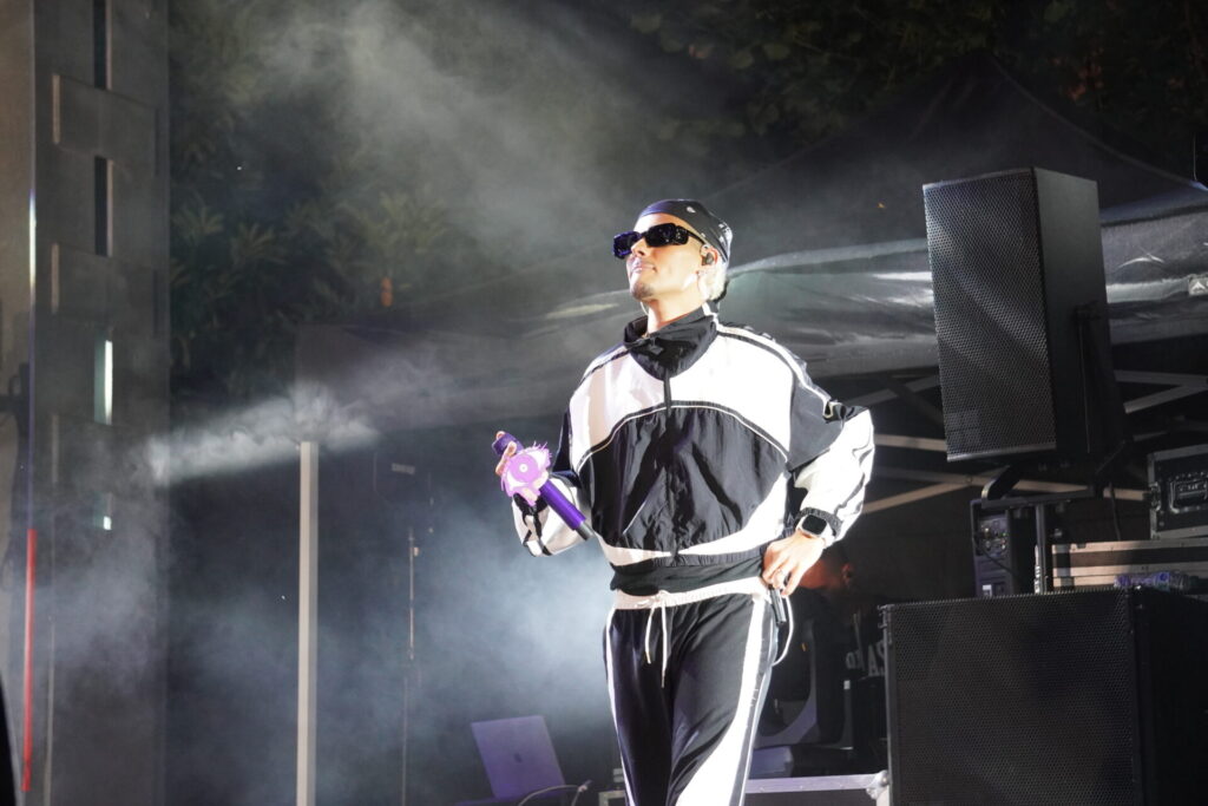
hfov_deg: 15.5
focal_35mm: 132
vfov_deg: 10.4
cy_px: 403
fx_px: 4430
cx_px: 604
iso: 1600
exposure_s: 1/160
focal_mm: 88
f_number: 5
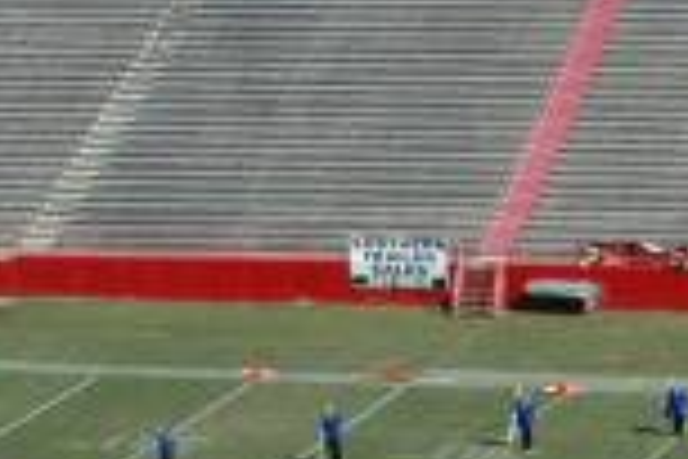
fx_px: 4223
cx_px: 1034
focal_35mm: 221
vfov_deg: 6.1
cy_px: 688
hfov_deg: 9.1
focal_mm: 22
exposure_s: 1/400
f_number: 10
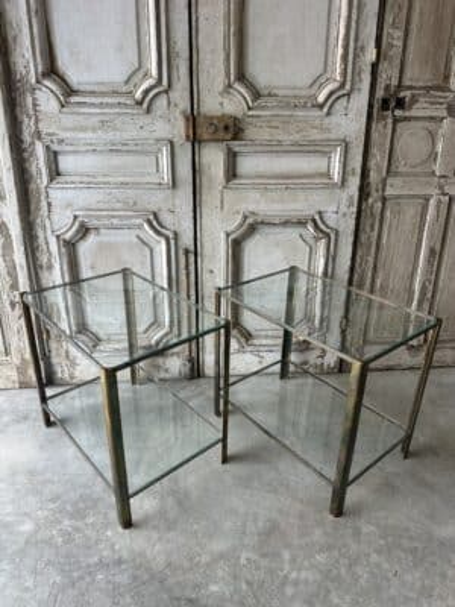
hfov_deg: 56.8
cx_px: 228
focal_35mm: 24
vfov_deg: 71.6
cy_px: 304
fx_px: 421
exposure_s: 1/118
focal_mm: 6.86
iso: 64
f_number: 1.78
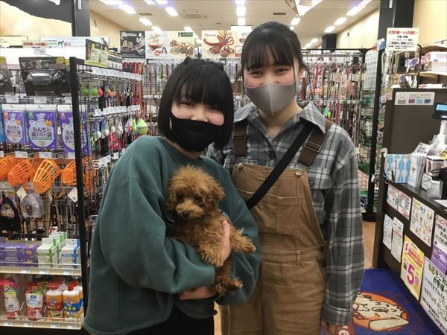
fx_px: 400
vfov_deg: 45.4
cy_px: 168
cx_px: 224
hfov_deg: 58.4
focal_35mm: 31
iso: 80
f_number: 2.4
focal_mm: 3.3
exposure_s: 1/33
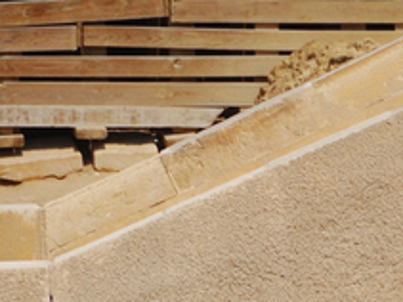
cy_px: 378
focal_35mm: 959
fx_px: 11158
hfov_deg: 2.1
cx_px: 413
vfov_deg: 1.5
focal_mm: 200
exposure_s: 1/800
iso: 100
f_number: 5.6
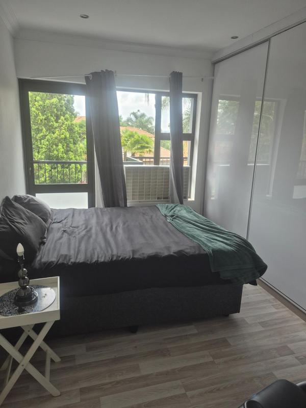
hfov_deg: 58.9
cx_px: 153
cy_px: 204
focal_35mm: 23
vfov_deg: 73.9
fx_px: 271
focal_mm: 5.4
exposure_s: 1/100
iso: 125
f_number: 1.8
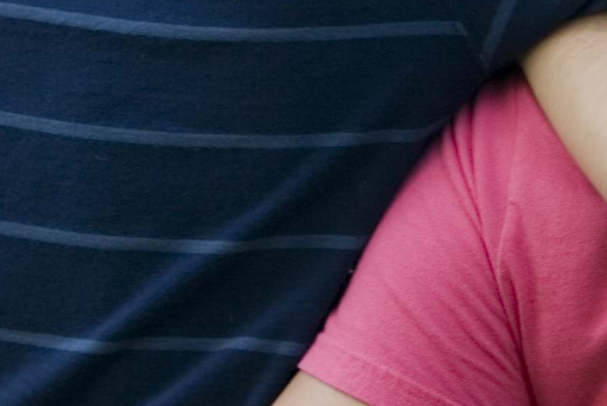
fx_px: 11716
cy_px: 146
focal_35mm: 694
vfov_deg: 2.0
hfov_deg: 3.0
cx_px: 941
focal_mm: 98
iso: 100
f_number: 2.8
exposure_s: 1/80
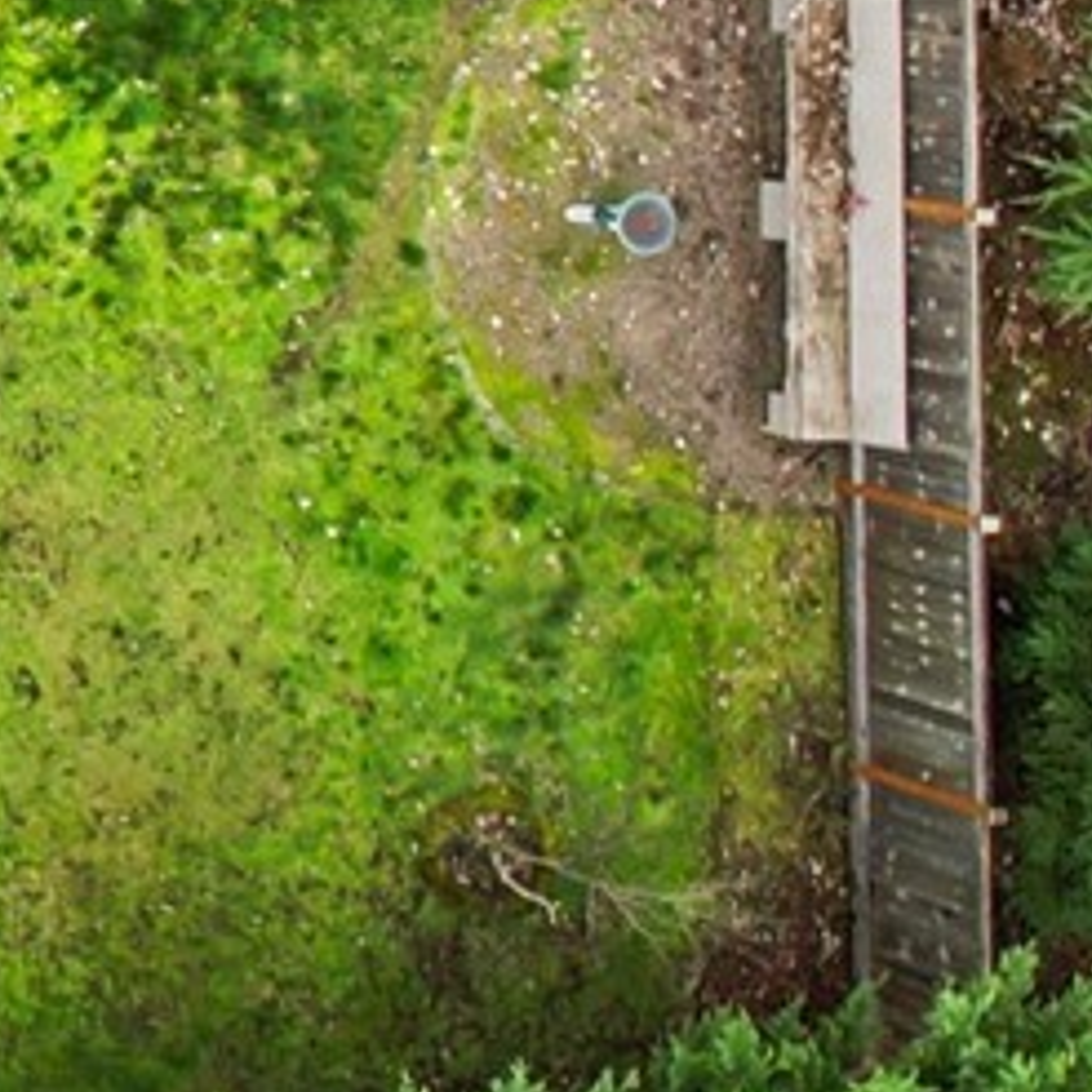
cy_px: -286
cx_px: -2168
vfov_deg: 13.1
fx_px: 4604
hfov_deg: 10.1
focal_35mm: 129
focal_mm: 8.4
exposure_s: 1/125
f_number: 2.8
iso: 100
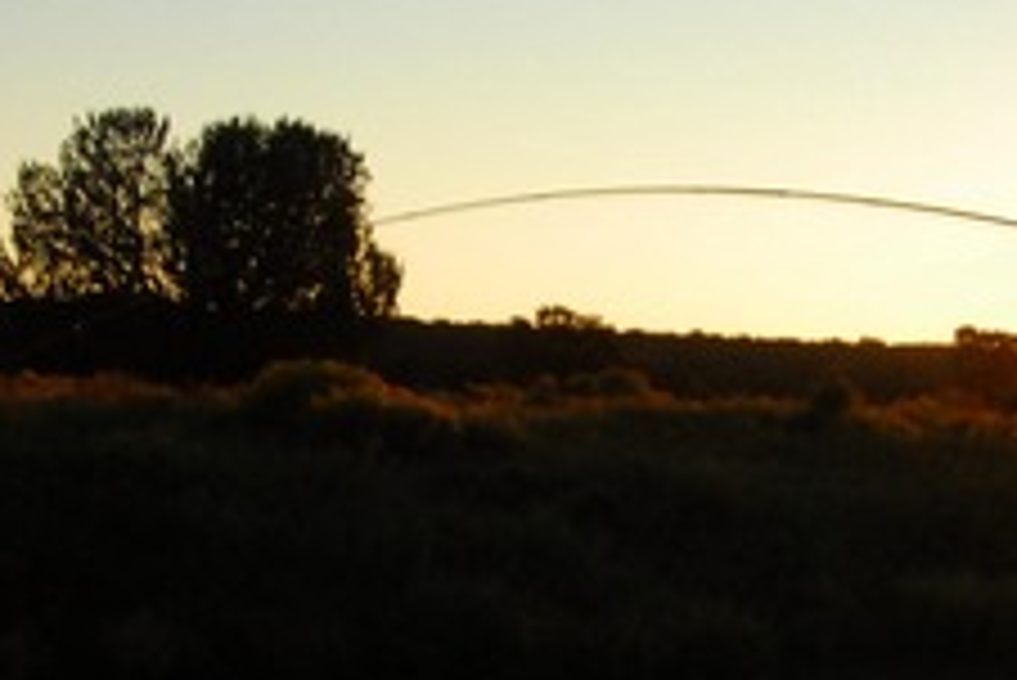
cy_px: 599
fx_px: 2827
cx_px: 799
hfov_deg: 20.2
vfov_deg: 13.6
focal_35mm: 100
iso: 800
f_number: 11
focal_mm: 28
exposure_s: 1/500
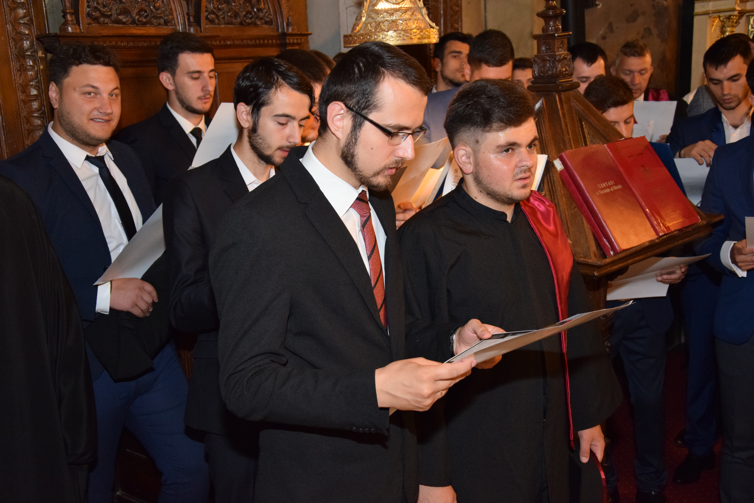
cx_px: 377
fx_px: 943
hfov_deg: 43.6
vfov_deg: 29.9
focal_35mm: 45
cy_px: 252
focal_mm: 30
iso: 2000
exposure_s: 1/50
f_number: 4.2
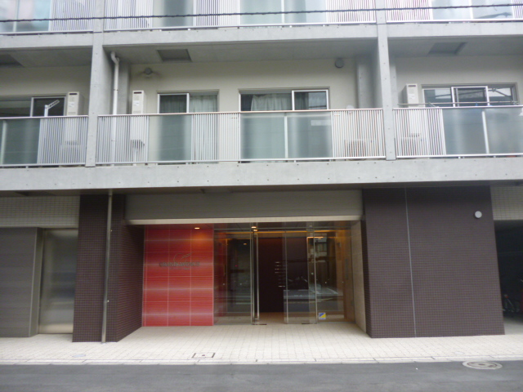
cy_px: 196
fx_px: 423
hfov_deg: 63.4
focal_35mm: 28
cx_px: 262
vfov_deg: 49.7
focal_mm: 5
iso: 160
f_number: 3.1
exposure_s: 1/60
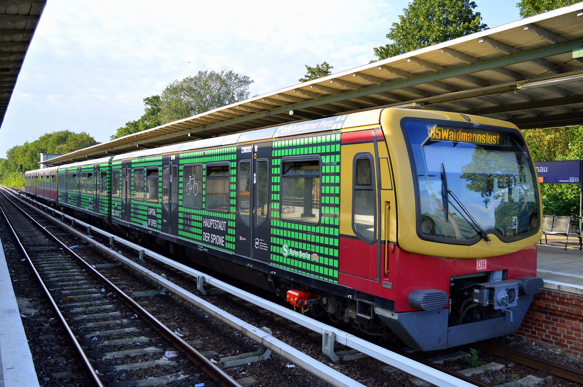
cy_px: 194
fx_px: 485
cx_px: 292
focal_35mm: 30
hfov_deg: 62.0
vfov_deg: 43.5
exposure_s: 1/800
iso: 400
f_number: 3.8
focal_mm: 20
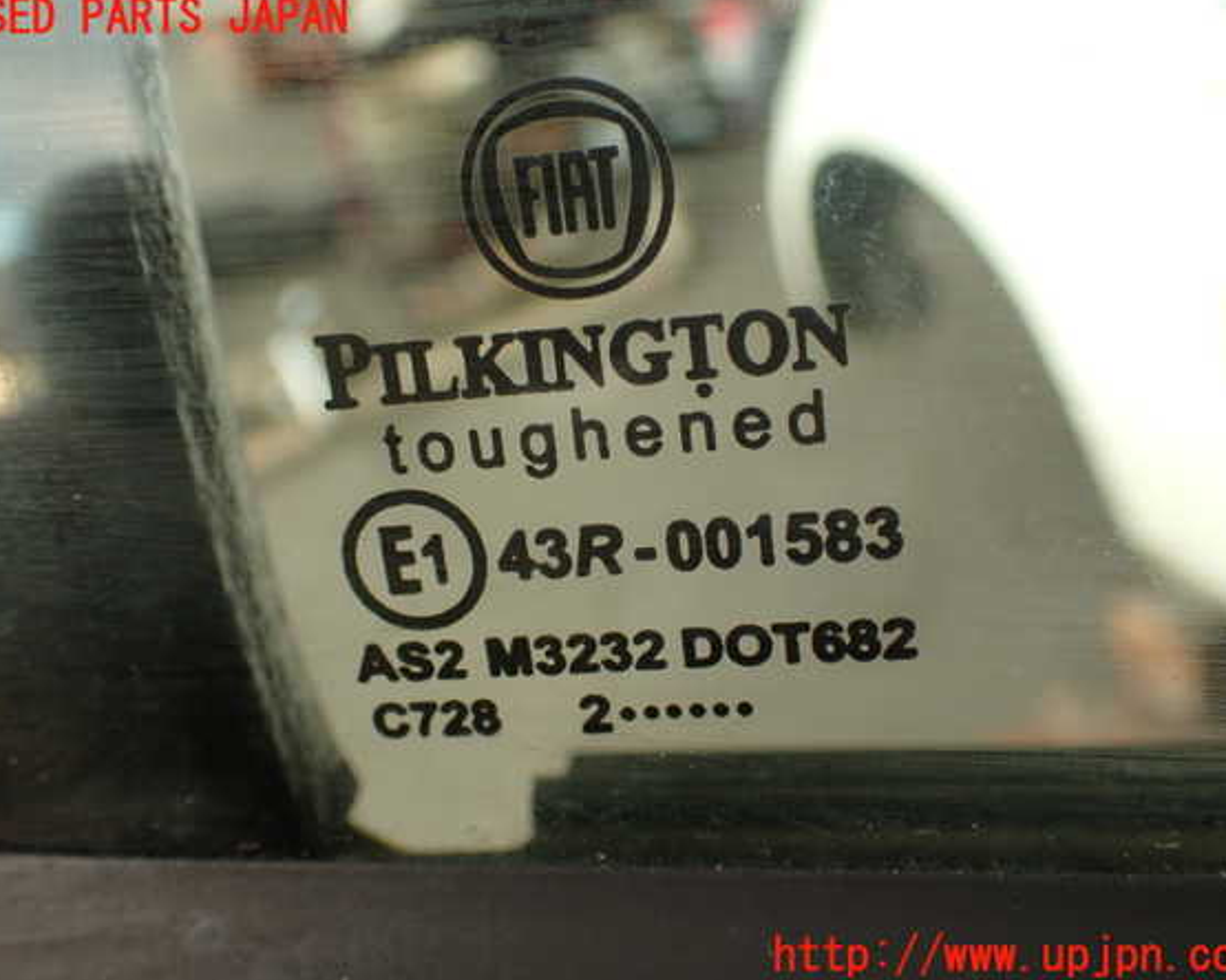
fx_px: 1379
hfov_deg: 47.9
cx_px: 610
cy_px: 488
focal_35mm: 38
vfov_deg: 39.2
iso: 200
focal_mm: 6.37
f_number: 2.5
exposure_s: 1/60
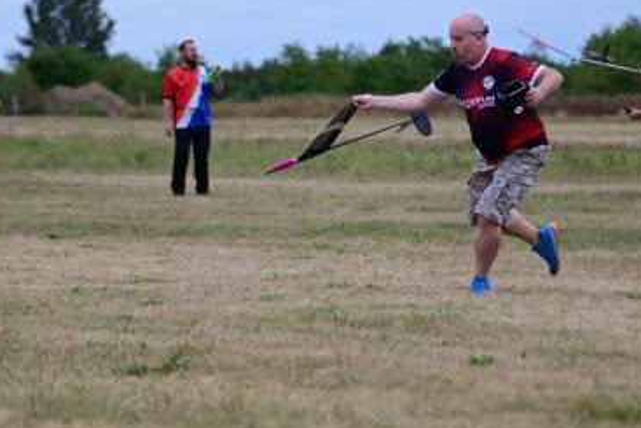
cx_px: 331
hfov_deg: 7.6
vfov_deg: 5.1
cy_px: 197
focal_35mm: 271
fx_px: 4827
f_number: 5.6
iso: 1000
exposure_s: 1/2500
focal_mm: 200
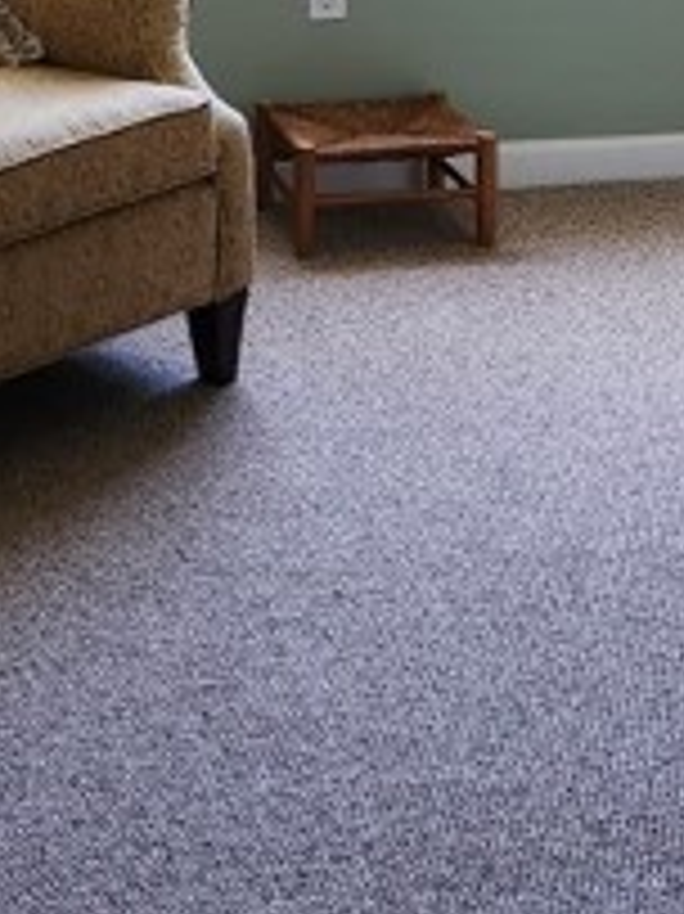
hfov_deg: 16.6
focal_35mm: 87
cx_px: -9
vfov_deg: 21.1
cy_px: -153
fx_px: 2295
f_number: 1.8
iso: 250
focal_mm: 5.4
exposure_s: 1/120
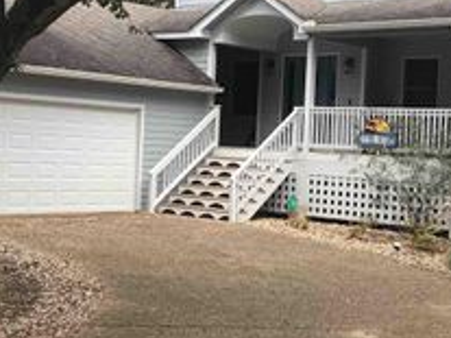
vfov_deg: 19.6
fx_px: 977
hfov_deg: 25.7
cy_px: 173
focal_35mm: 75
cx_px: 331
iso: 25
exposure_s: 1/120
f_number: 2.4
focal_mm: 3.3
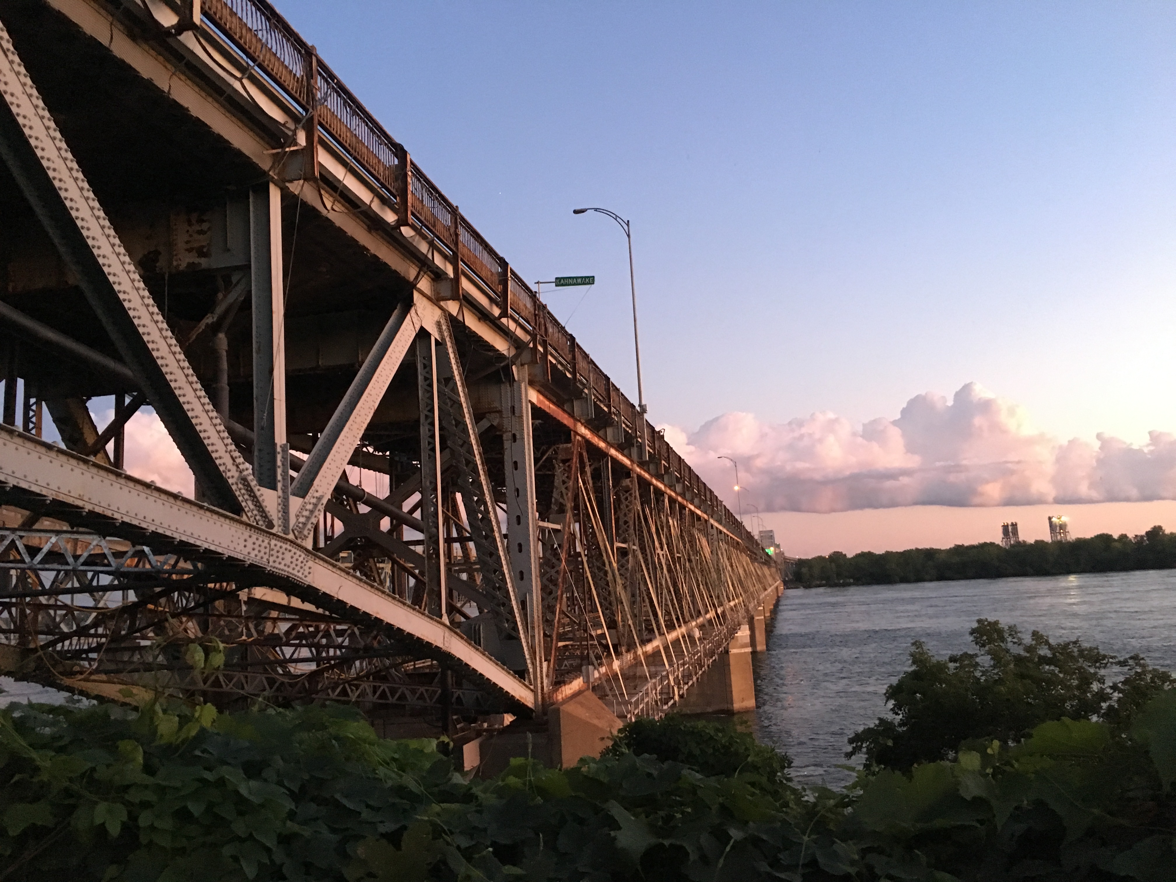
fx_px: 985
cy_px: 441
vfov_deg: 48.2
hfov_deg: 61.7
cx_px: 588
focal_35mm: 29
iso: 250
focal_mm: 4.15
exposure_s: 1/15
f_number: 2.2
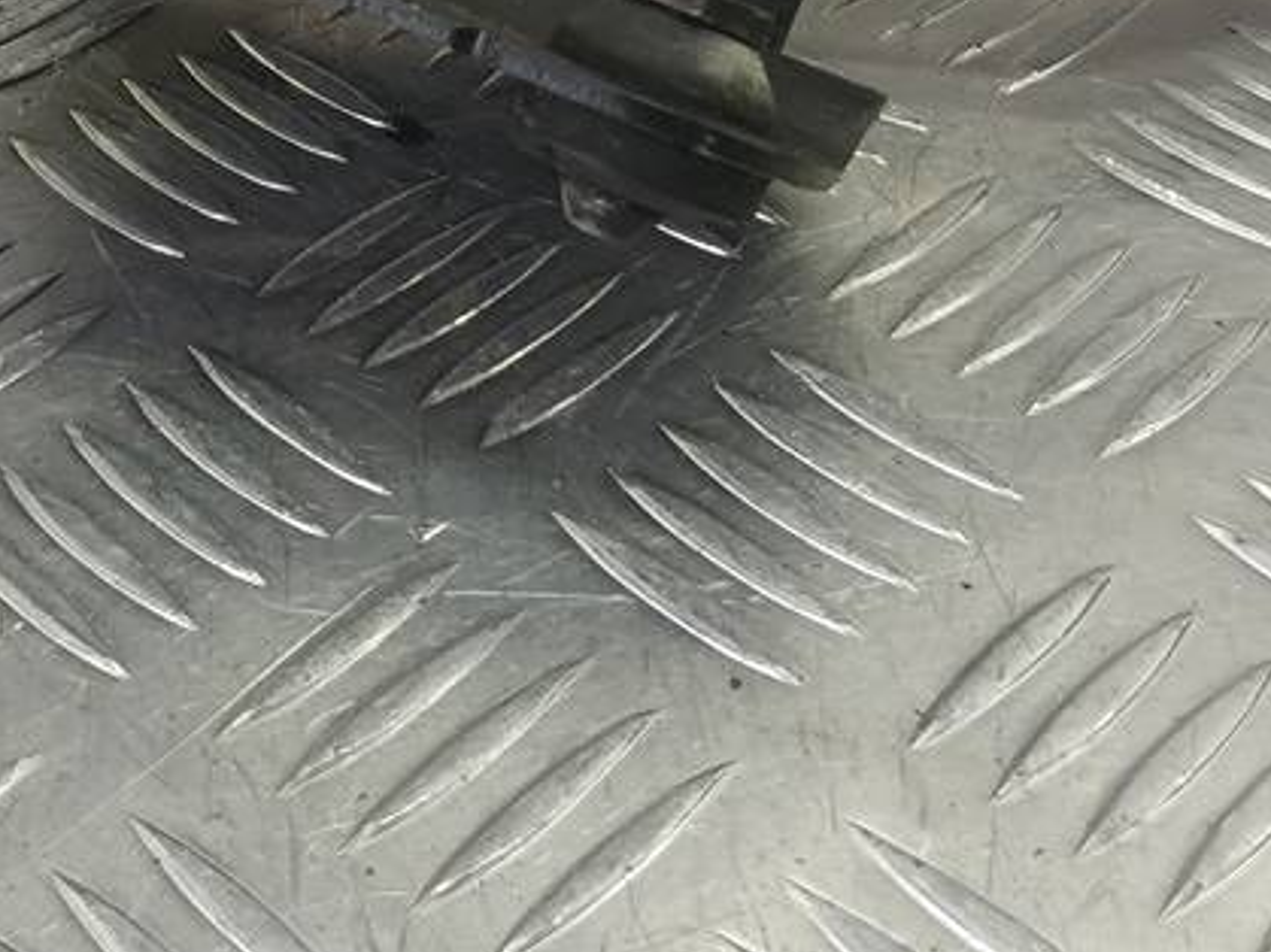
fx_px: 2423
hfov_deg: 28.9
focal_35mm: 66
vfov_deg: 20.9
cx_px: 309
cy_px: -164
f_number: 1.6
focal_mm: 4.11
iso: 153
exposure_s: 1/50
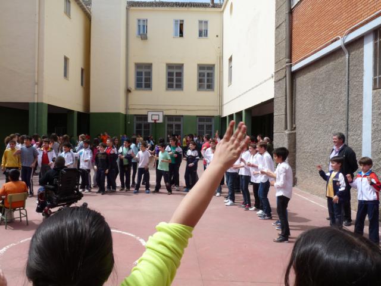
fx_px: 297
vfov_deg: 51.4
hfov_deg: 65.3
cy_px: 143
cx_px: 190
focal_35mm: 27
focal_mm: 4.8
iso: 100
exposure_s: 1/320
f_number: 5.6
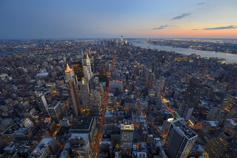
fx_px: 92
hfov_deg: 104.3
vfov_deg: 81.2
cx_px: 118
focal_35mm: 14
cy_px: 79
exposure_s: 1/25
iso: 800
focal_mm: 14
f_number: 4
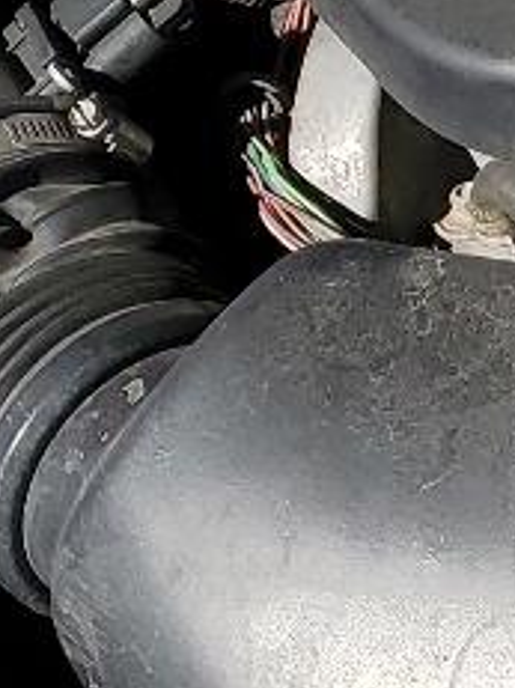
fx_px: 3574
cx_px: 1631
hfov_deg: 7.2
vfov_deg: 11.0
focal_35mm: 180
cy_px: 191
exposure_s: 1/5000
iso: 50
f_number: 1.5
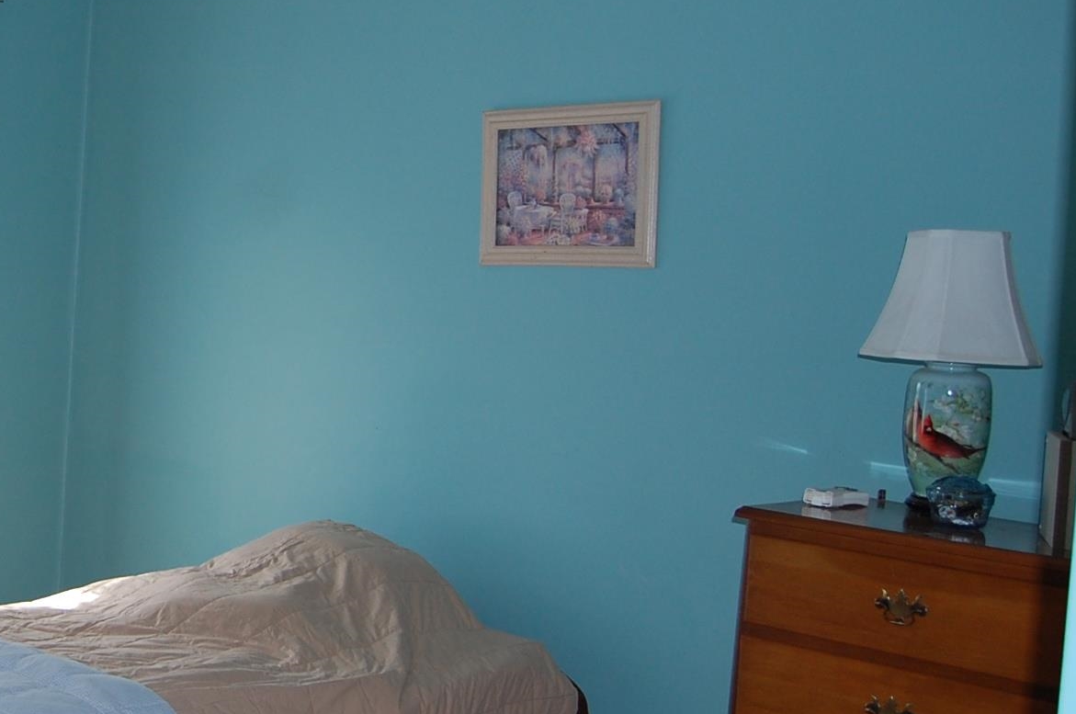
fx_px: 1552
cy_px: 330
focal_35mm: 52
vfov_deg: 25.9
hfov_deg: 35.6
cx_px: 74
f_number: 3.5
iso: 400
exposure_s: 1/250
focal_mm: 18
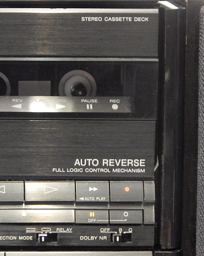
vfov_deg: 12.7
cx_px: -55
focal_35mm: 151
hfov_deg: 10.0
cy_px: 75
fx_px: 1140
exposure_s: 1/8
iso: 800
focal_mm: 12.3
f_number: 4.1
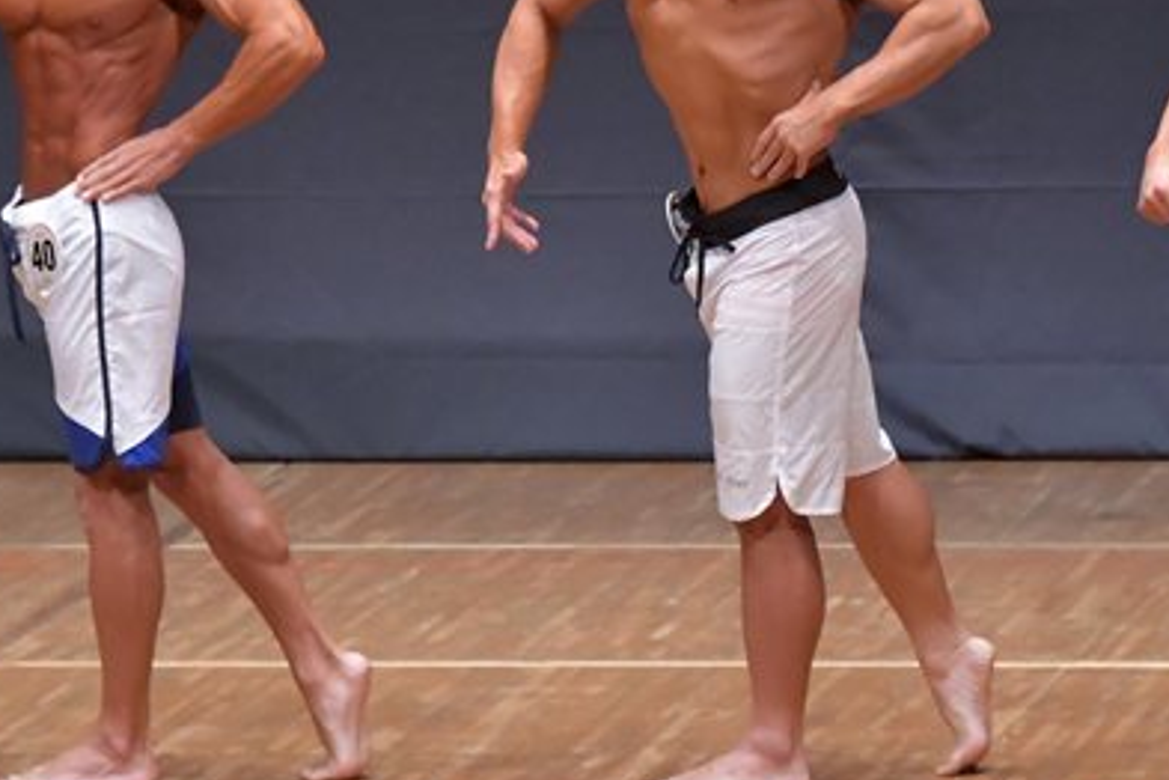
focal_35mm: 473
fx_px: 15358
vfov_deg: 2.9
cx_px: 870
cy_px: 256
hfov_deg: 4.4
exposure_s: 1/400
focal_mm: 160
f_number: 5.6
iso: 6400
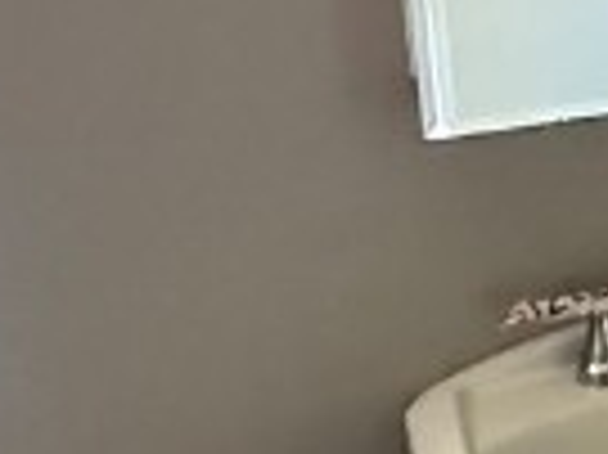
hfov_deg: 17.6
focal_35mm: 106
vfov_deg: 13.9
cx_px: 752
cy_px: 319
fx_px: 1860
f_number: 2.2
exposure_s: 1/60
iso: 800
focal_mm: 2.22
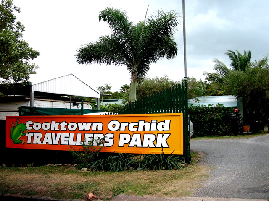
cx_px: 134
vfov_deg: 39.6
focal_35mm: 36
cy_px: 100
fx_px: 280
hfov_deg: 51.4
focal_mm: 6
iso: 50
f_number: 2.7
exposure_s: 1/200
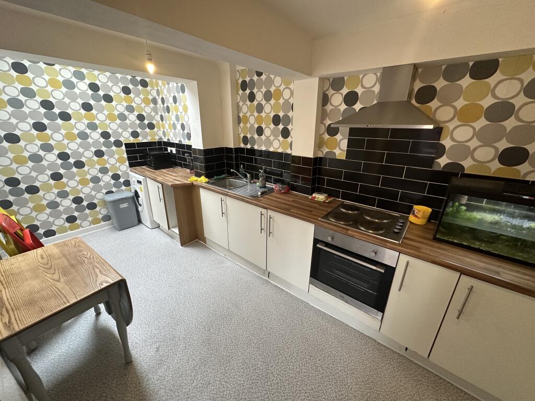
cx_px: 268
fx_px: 216
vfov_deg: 85.7
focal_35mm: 14
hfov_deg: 102.1
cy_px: 200
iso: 320
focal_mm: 2.22
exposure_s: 1/100
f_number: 2.2
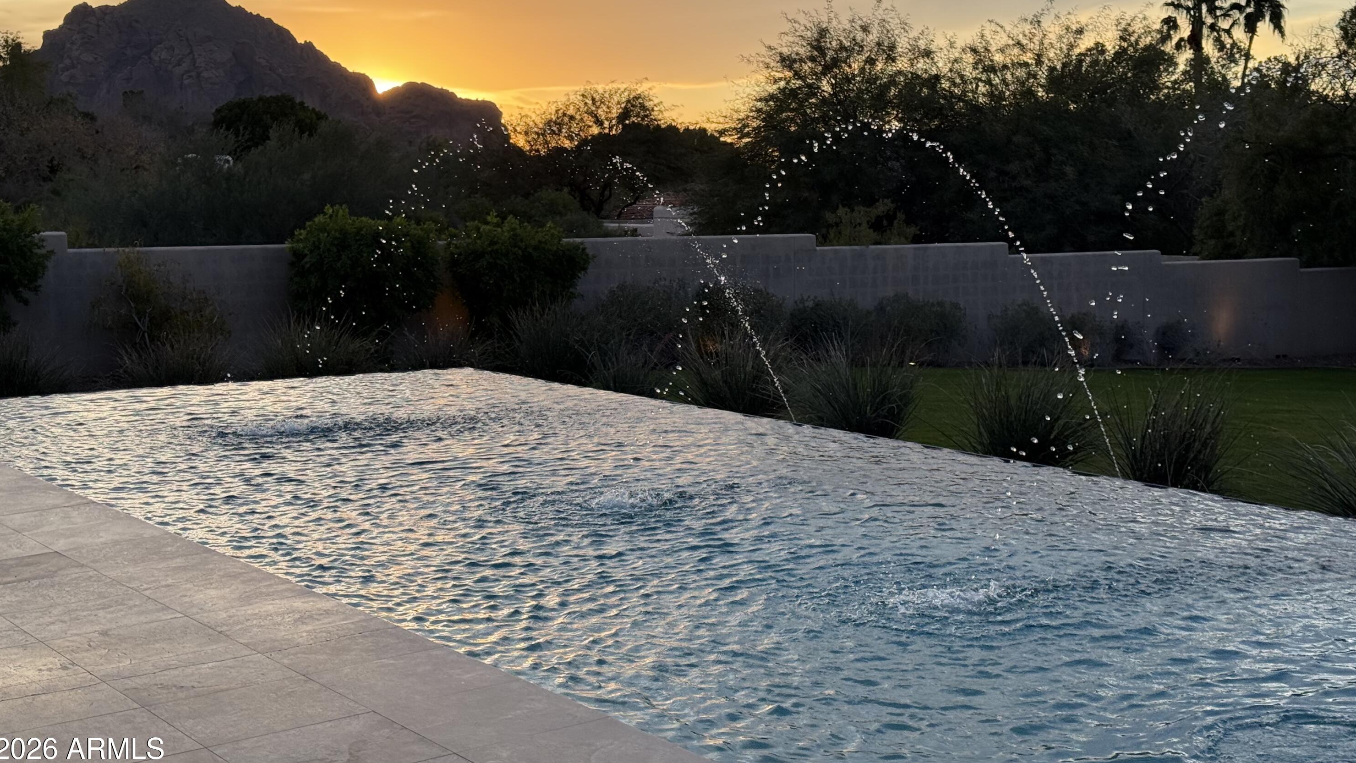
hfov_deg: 39.2
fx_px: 1906
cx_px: 678
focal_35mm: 53
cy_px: 280
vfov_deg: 22.6
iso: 80
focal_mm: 6.76
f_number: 1.78
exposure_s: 1/939
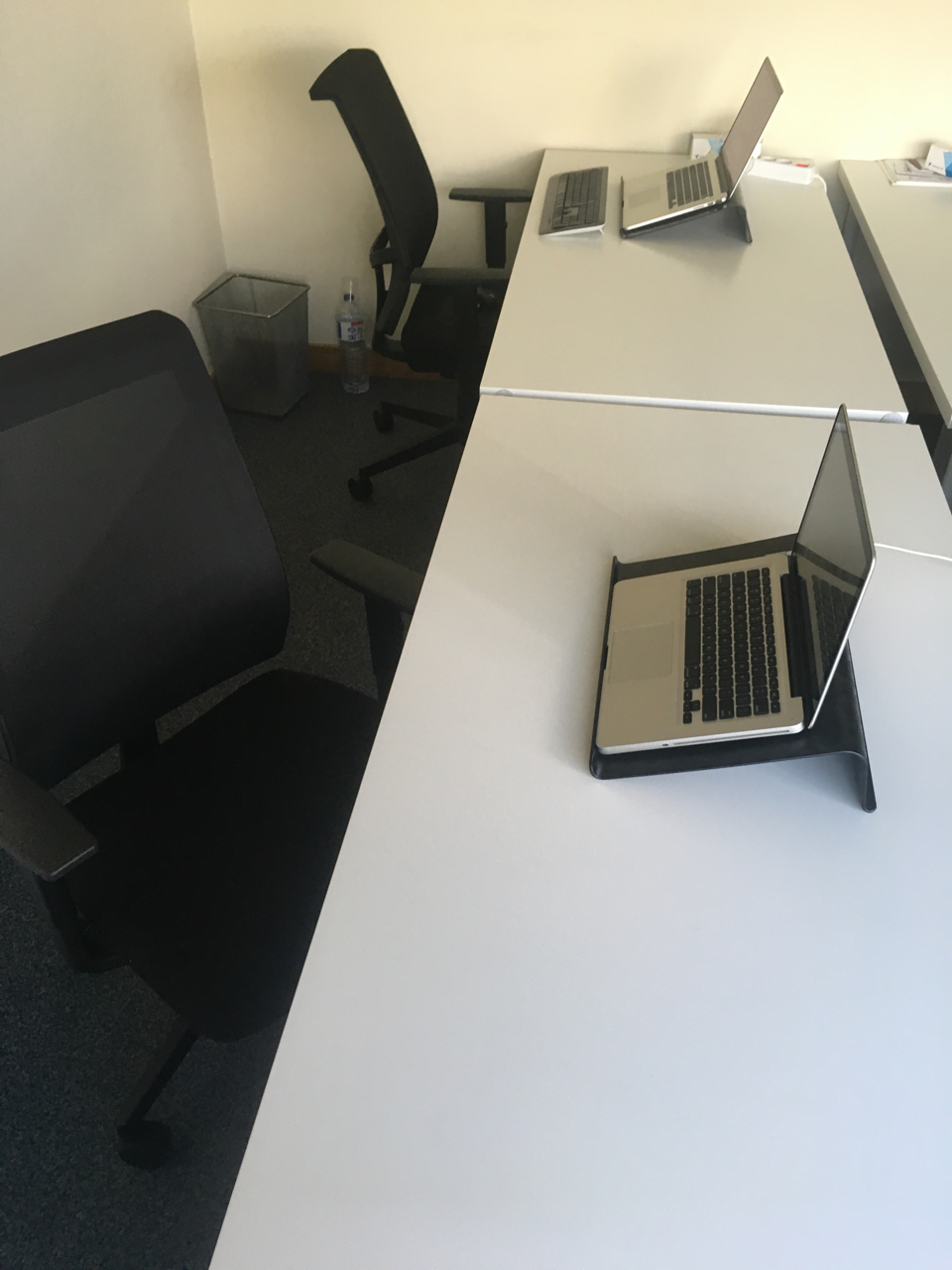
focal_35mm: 29
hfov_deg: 48.2
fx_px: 1063
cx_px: 476
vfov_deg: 61.7
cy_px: 635
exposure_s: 1/33
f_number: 2.2
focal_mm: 4.15
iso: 100
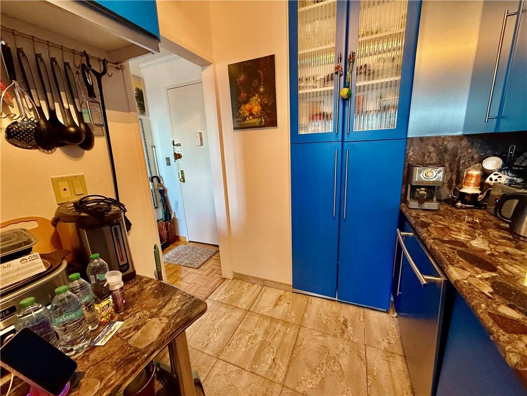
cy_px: 198
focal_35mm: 14
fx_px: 213
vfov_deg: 85.7
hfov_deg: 102.1
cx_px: 264
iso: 320
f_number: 2.2
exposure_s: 1/60
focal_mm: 2.22
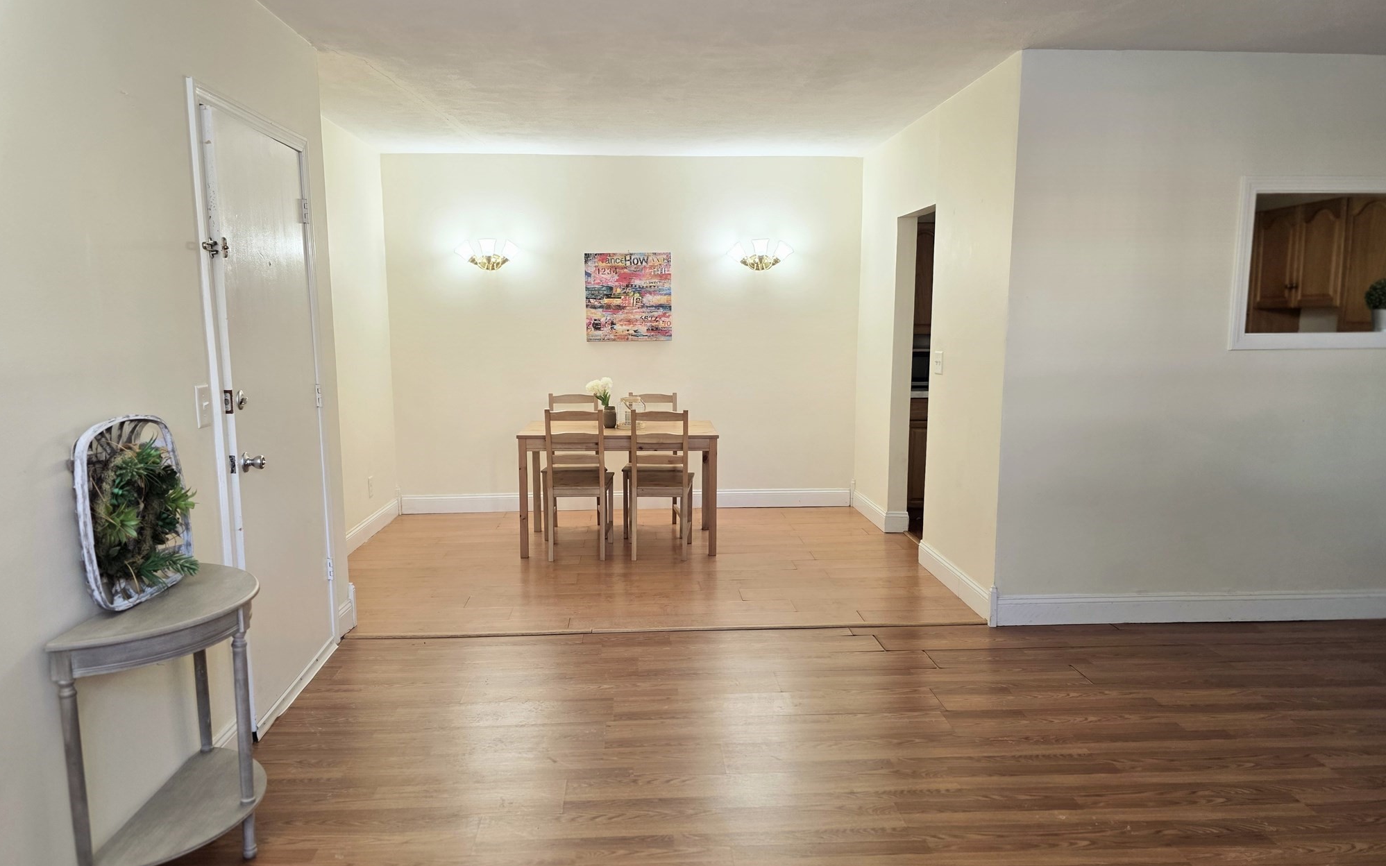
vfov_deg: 49.2
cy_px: 465
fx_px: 944
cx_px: 691
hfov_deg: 72.5
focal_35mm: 25
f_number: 1.7
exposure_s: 1/120
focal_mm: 6.3
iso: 100
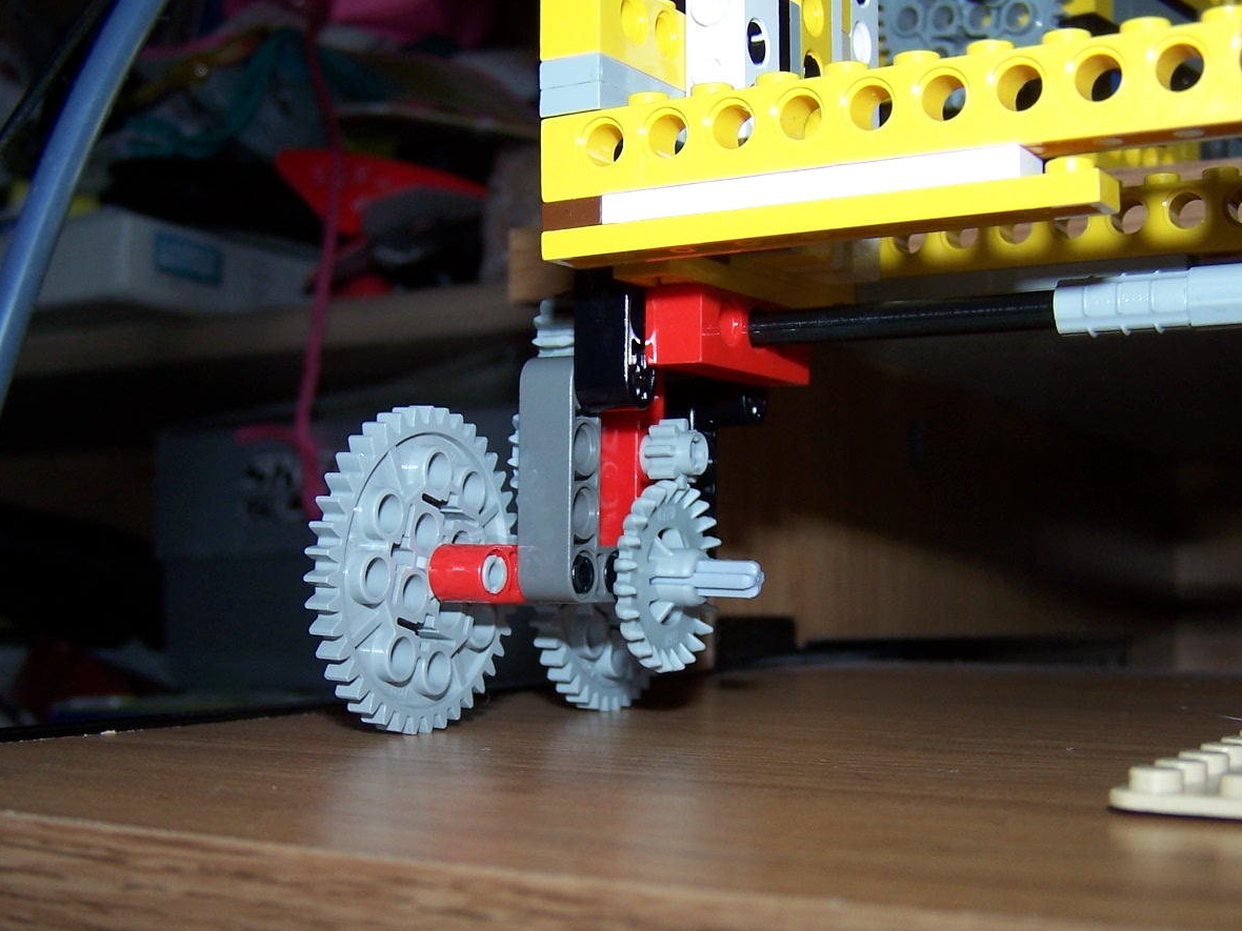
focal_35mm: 50
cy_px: 603
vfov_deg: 29.0
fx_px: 1794
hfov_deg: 38.2
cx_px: 645
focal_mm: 6.3
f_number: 2.8
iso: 80
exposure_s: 1/60
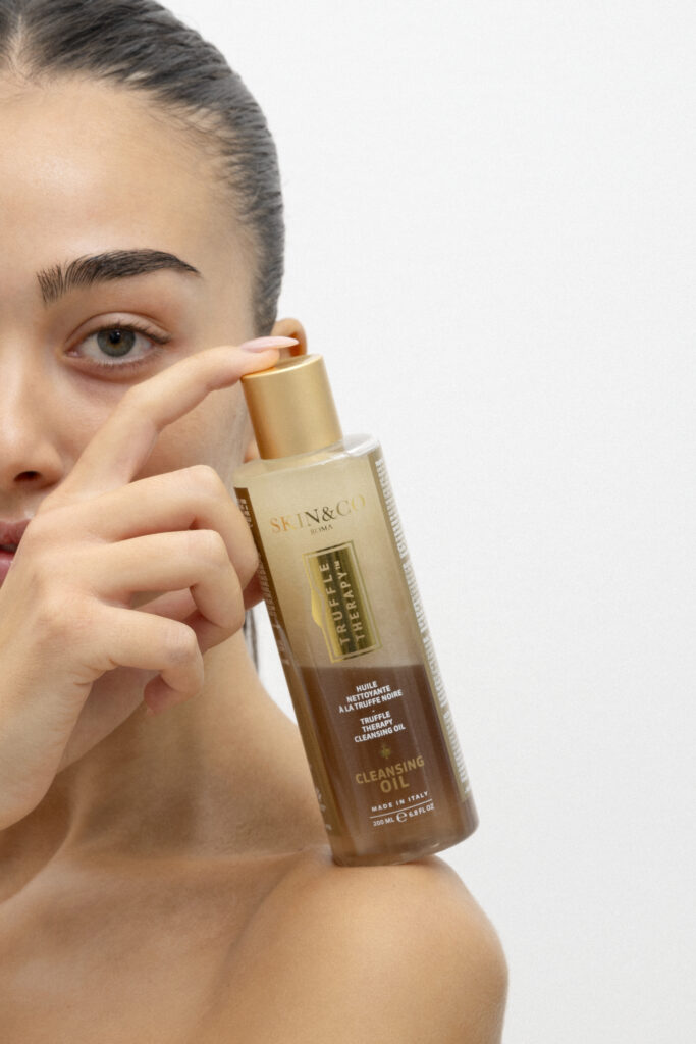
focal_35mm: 85
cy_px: 522
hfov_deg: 16.1
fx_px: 2464
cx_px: 348
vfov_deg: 23.9
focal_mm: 85
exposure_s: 1/125
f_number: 11
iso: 125
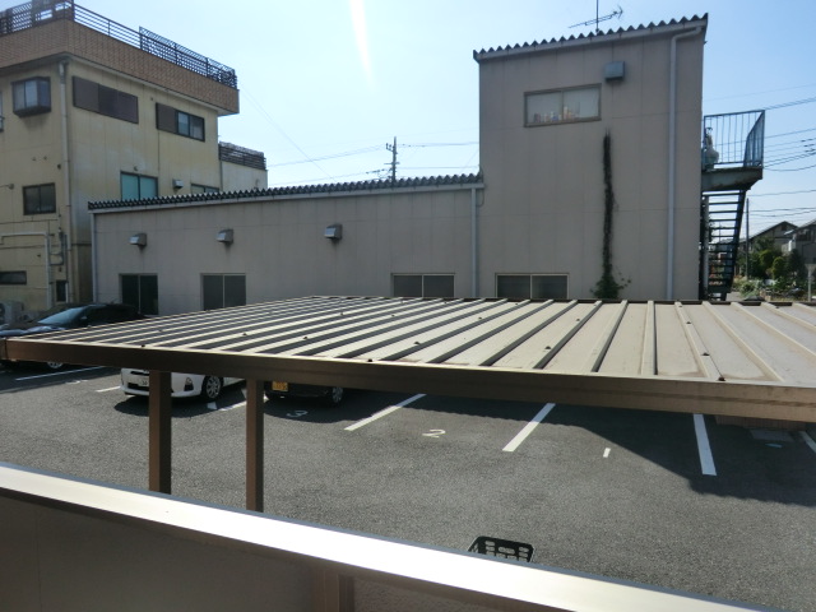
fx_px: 566
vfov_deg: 56.8
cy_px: 306
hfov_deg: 71.6
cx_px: 408
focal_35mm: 24
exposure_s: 1/320
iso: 80
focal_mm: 4.3
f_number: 7.5
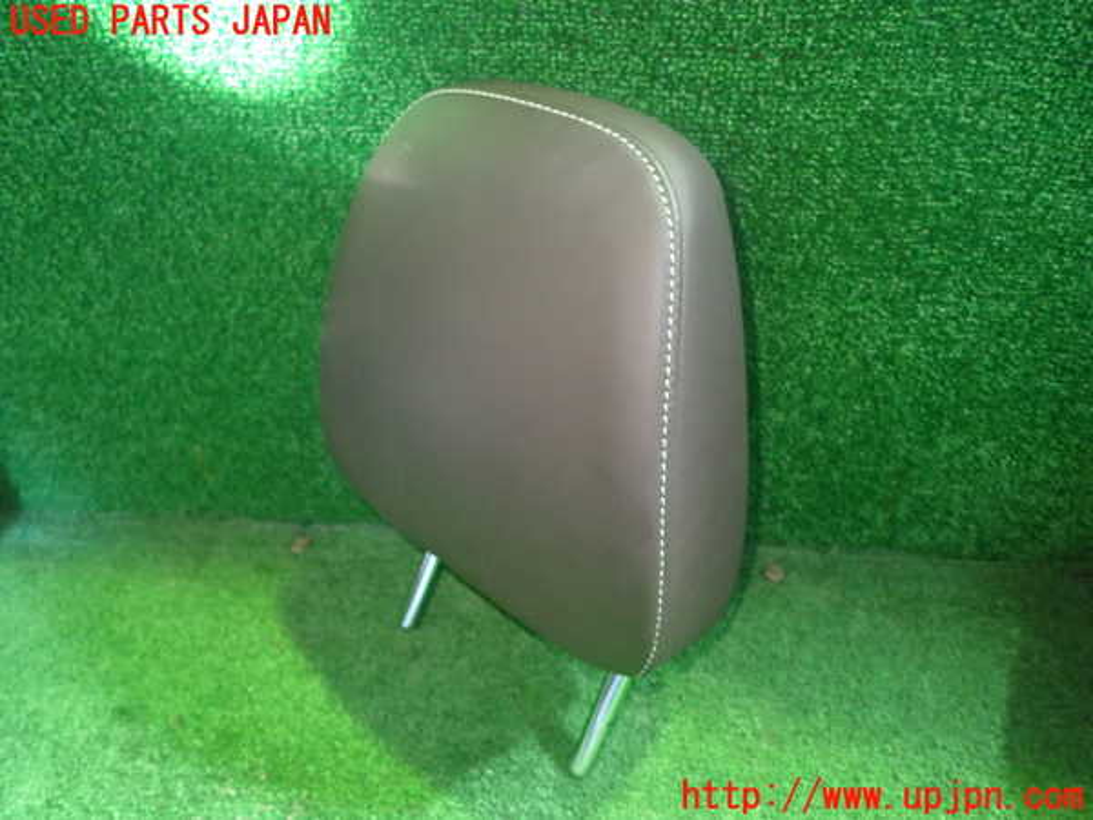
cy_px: 410
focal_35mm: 25
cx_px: 546
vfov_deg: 54.9
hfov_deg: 69.4
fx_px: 789
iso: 800
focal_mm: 4.5
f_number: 2
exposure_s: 1/30
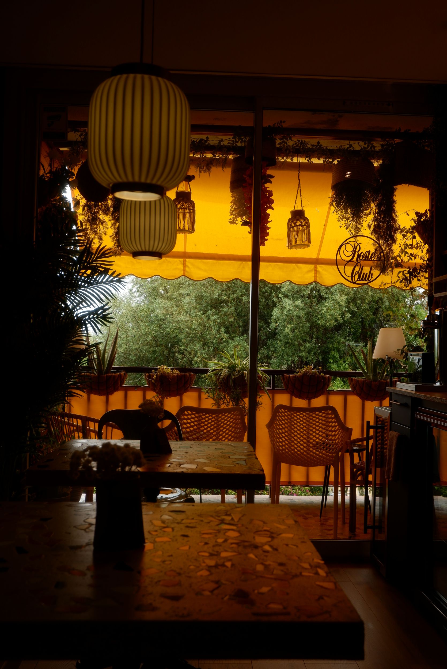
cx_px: 224
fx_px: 670
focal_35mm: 36
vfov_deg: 53.1
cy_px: 334
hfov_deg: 36.9
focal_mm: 24.2
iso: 200
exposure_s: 1/140
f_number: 5
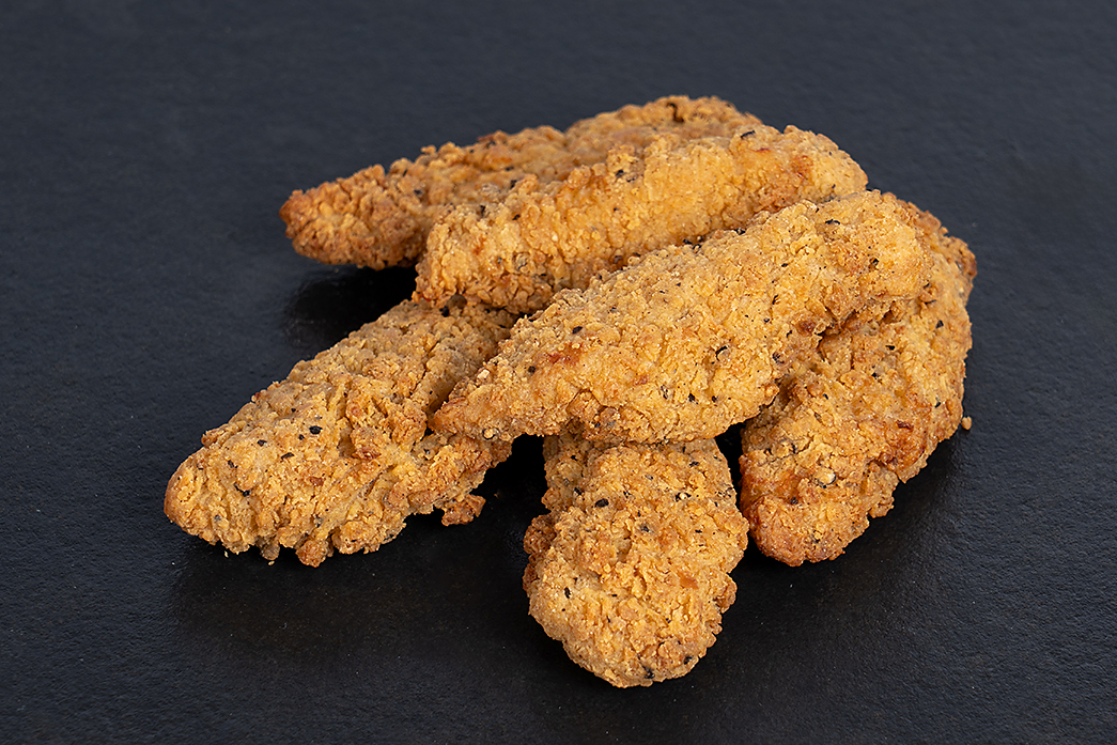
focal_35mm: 116
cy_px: 390
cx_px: 616
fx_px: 3599
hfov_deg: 17.6
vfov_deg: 11.8
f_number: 9
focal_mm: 101
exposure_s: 1/160
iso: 100
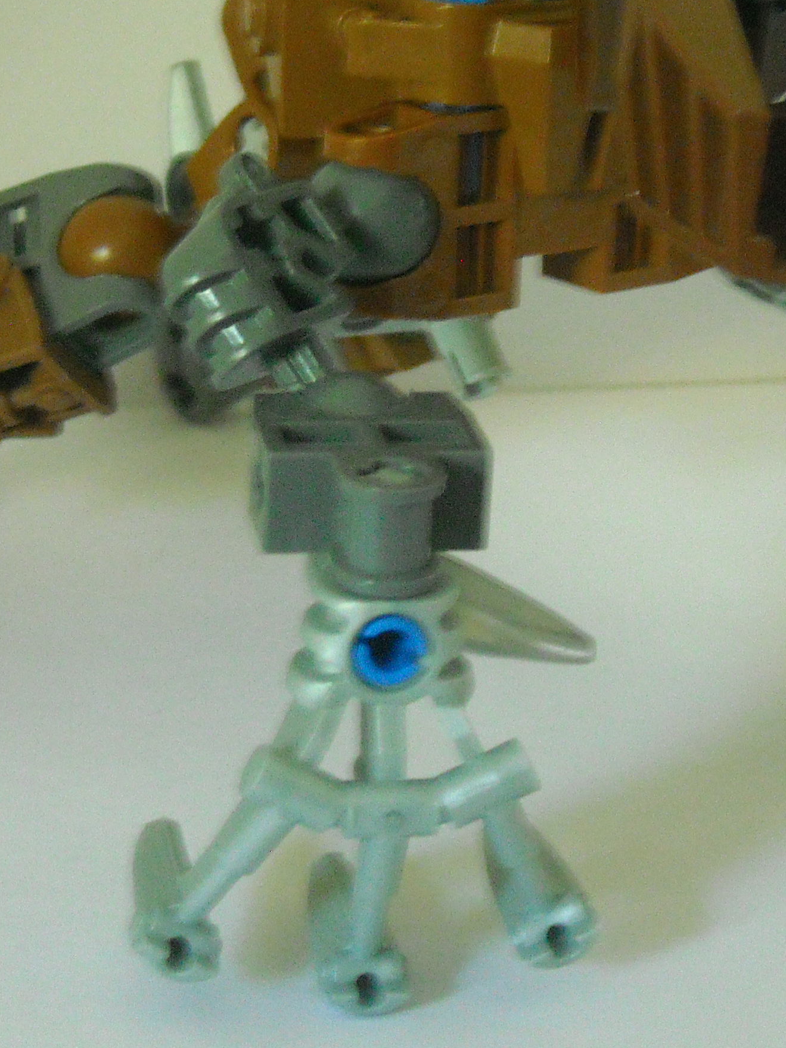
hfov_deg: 10.5
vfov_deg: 14.0
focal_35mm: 141
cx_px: 443
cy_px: 425
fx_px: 4269
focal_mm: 12.3
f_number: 3.9
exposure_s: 1/8
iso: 436
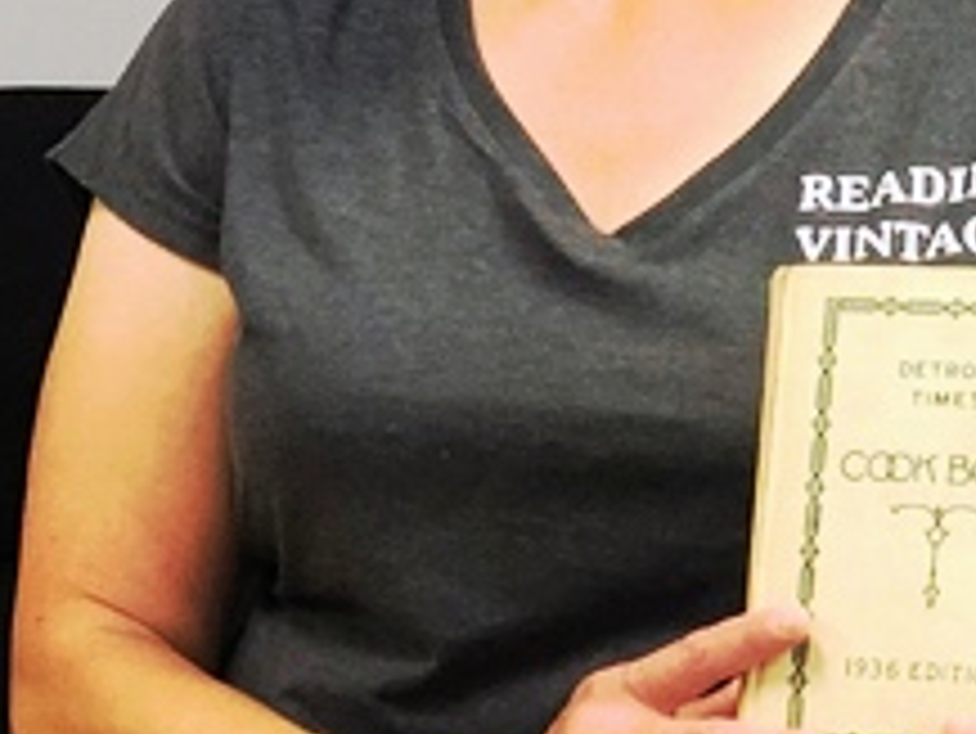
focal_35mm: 180
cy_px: 326
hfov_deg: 10.9
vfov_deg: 8.3
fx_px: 5078
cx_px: 49
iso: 125
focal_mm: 6
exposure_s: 1/24
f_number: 2.4
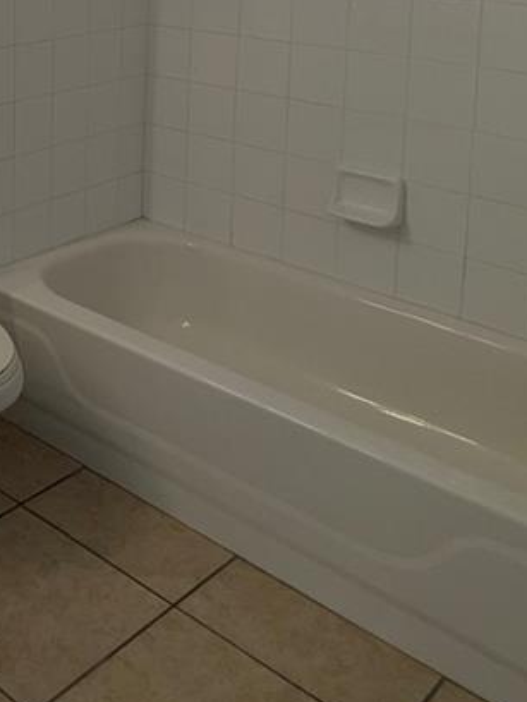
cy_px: -2
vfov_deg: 36.3
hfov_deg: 27.1
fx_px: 954
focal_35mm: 47
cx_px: -116
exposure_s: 1/120
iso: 59
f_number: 2.2
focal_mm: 2.35
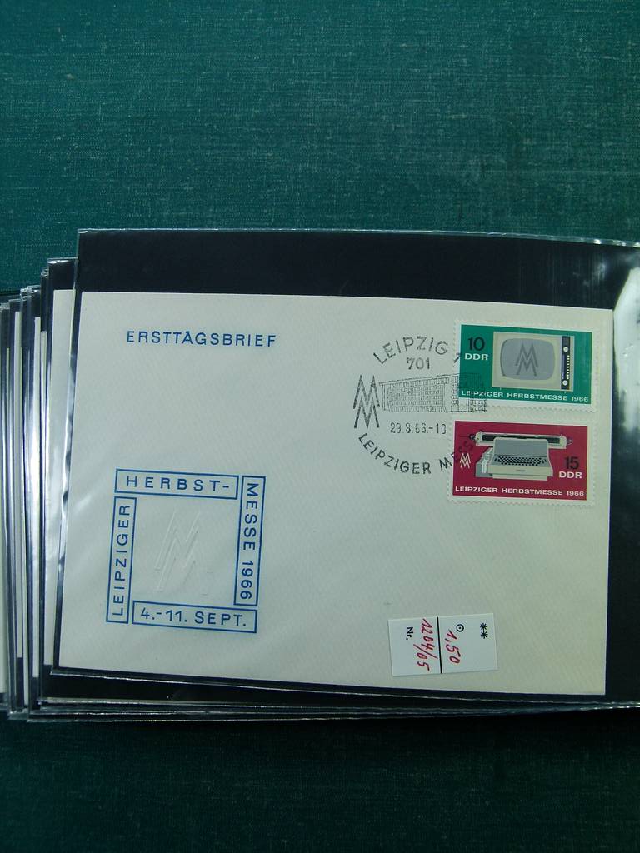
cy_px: 426
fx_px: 986
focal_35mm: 40
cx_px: 320
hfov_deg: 36.0
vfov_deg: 46.8
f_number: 3.1
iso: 100
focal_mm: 7.3
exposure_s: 1/125
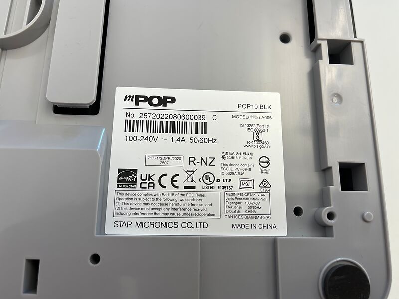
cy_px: 150
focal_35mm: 26
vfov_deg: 53.1
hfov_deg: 67.3
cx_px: 200
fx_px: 300
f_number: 1.6
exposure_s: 1/100
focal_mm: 5.1
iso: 64
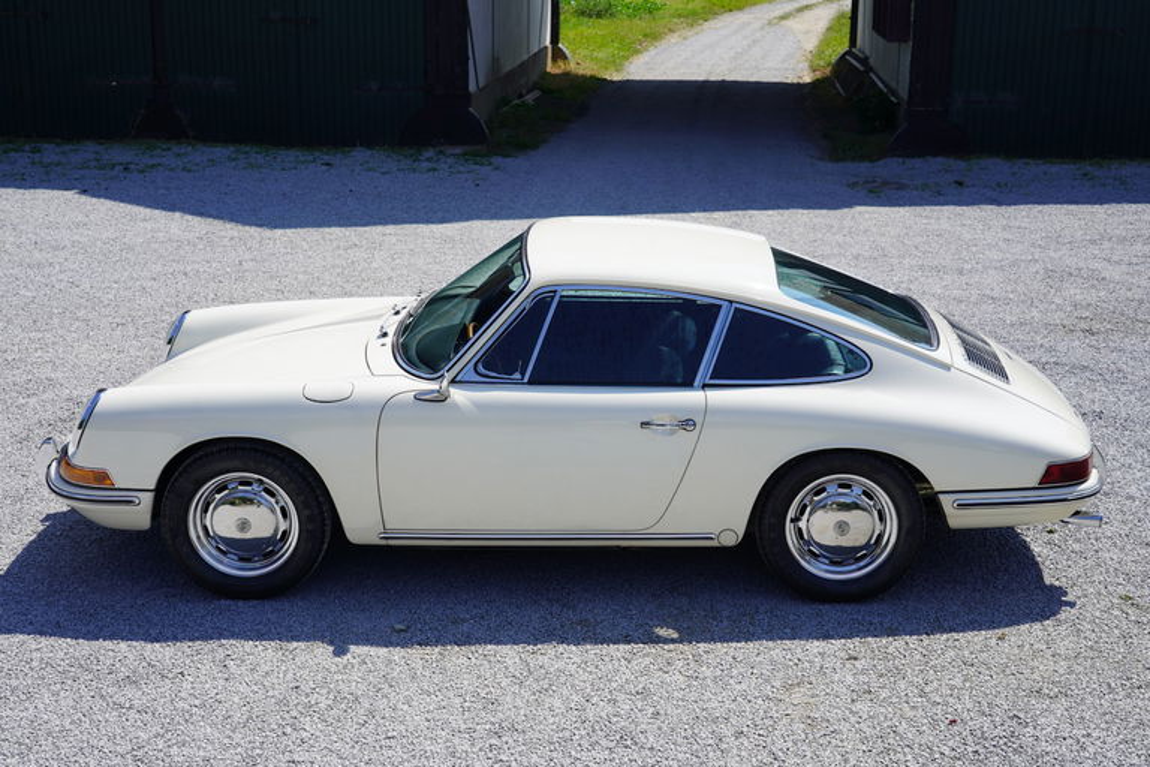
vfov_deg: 27.5
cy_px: 384
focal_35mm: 49
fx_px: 1565
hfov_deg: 40.3
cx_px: 575
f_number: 8
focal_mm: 49
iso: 100
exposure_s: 1/125
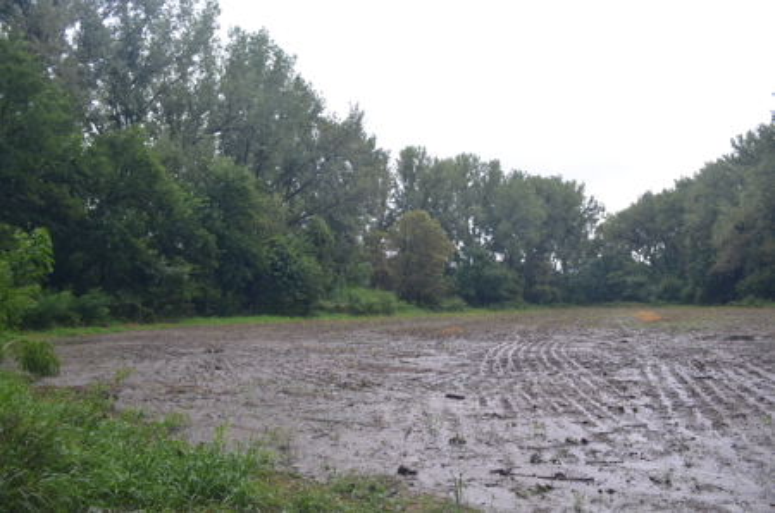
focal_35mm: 27
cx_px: 388
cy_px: 256
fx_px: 580
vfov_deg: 47.7
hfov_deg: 67.5
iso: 200
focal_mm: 18
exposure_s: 1/160
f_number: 6.3
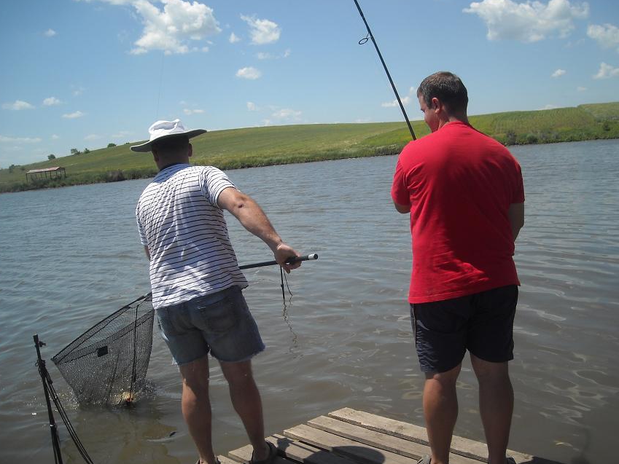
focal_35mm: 38
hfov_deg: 48.9
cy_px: 245
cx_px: 326
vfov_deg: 37.7
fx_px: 680
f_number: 5.6
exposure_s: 1/369
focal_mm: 5.7
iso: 64
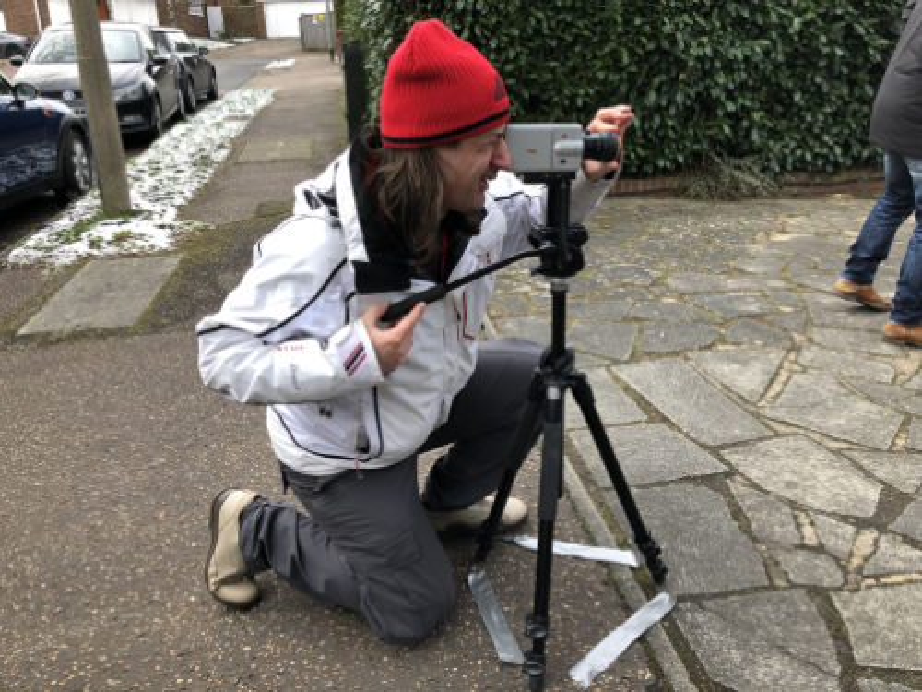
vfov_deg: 49.7
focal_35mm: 28
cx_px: 461
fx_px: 746
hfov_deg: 63.4
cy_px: 346
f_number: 1.8
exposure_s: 1/100
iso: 32
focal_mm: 4
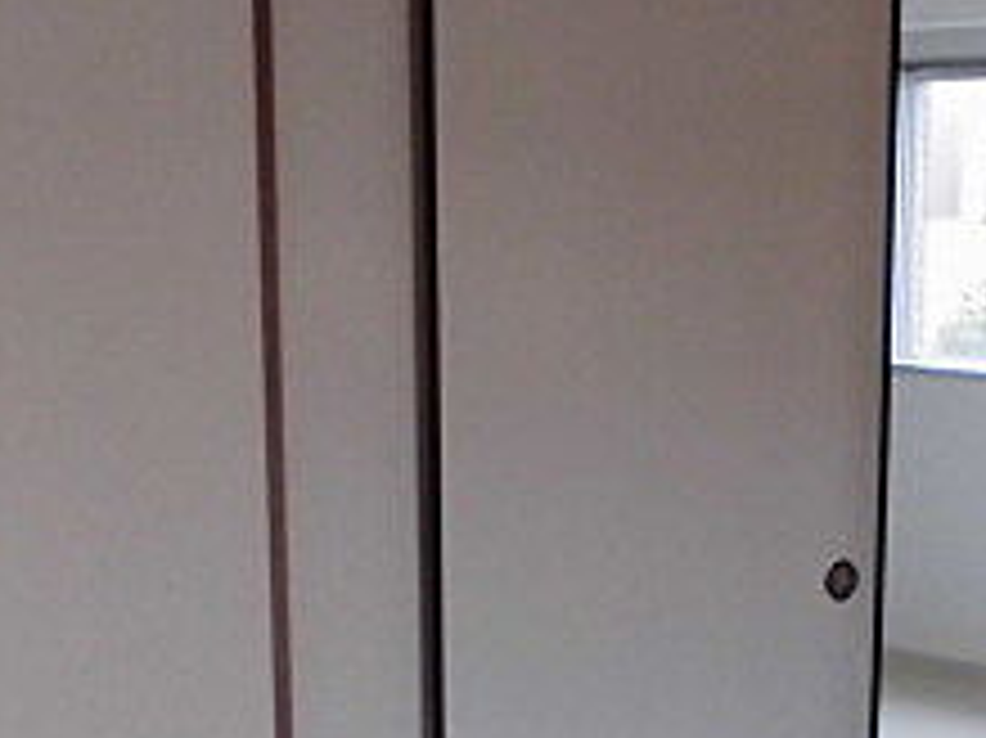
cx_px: 491
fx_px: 2164
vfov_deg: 18.6
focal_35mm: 76
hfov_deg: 25.7
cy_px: 819
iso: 400
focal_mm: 4.6
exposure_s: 1/60
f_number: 3.5
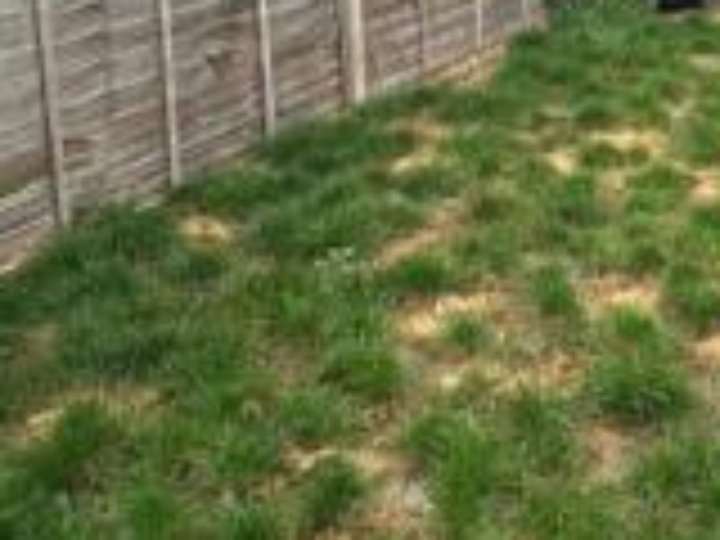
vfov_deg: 25.9
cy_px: -88
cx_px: 727
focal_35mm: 51
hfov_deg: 34.1
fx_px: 1061
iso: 40
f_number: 2.2
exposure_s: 1/325
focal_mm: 2.22
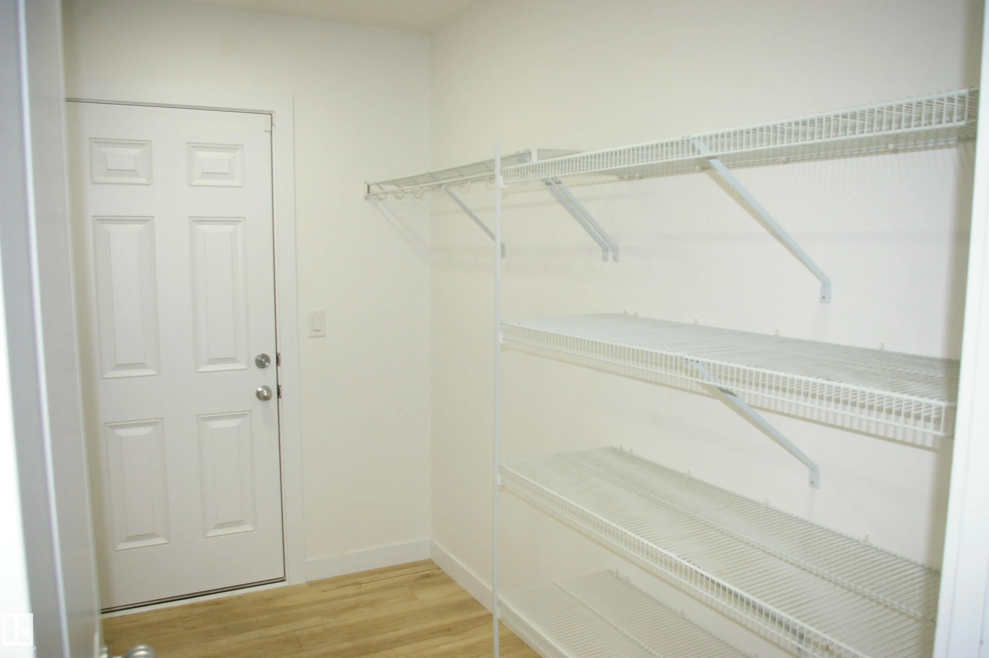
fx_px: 741
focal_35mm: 27
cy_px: 329
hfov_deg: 67.4
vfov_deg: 47.8
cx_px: 494
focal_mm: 18
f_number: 4.5
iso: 800
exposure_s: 1/90
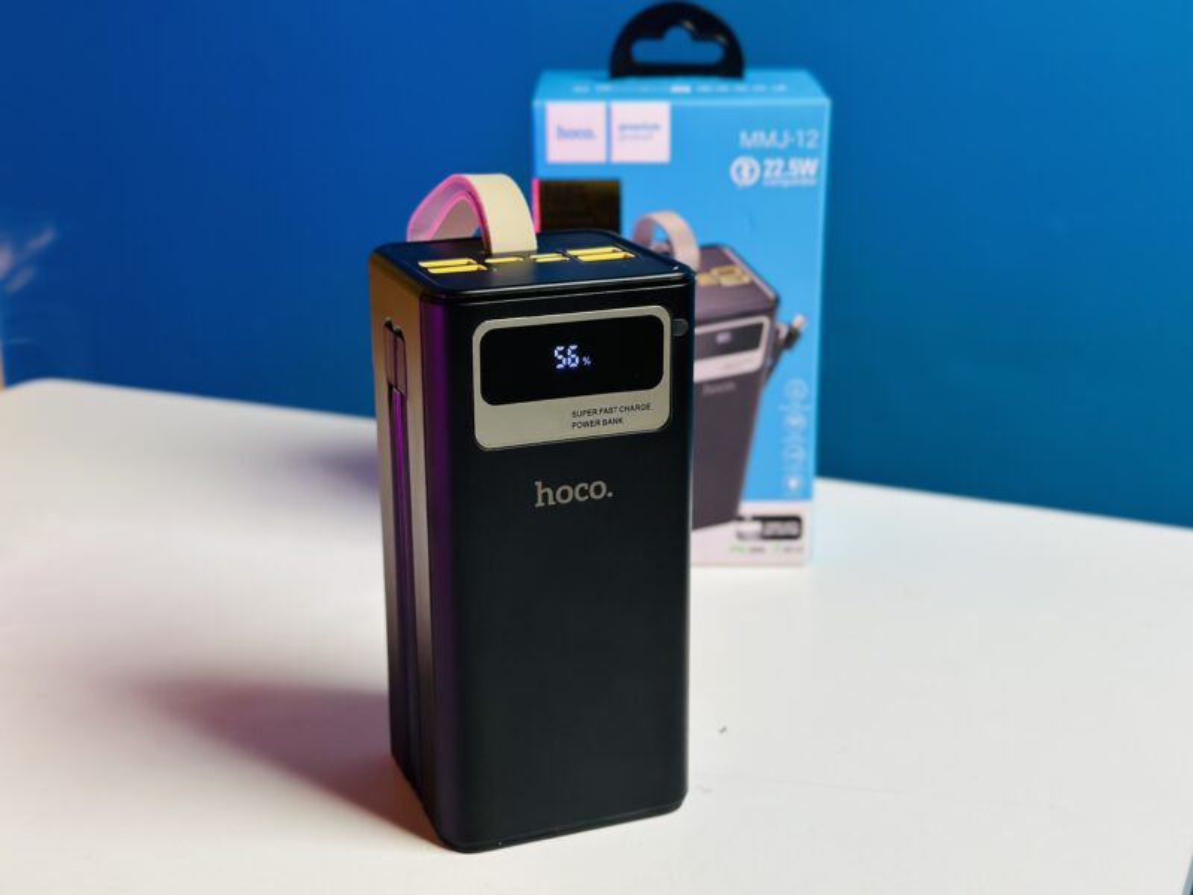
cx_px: 596
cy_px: 448
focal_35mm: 48
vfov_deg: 30.3
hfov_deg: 39.7
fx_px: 1654
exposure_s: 1/50
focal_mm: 6.86
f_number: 1.78
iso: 200
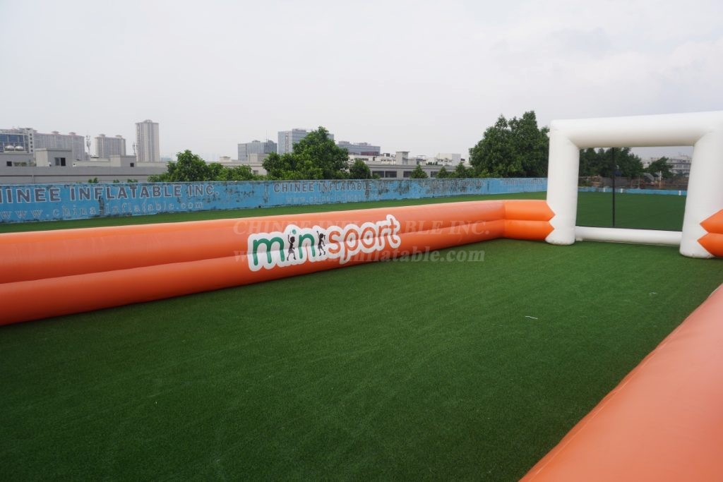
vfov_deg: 53.1
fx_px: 482
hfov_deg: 73.7
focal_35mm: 24
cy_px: 241
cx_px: 362
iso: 100
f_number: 4.5
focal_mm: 16
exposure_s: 1/250
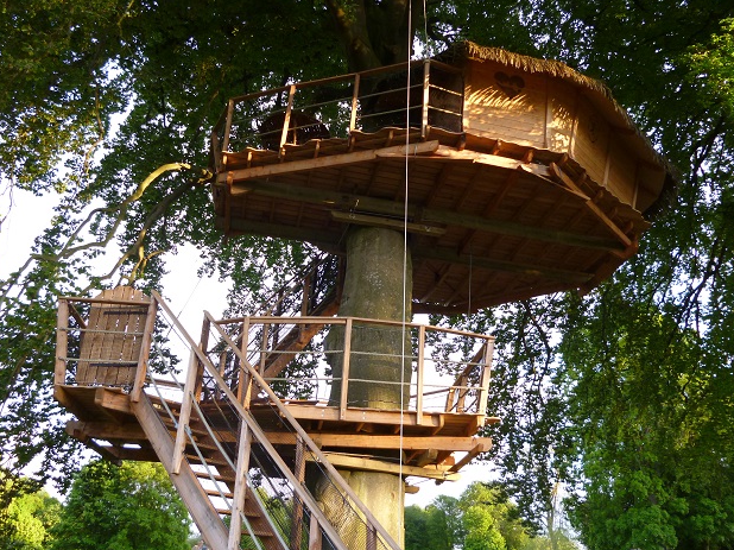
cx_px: 369
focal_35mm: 29
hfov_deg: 61.7
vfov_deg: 48.2
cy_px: 273
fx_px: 615
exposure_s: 1/60
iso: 160
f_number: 3.1
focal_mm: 5
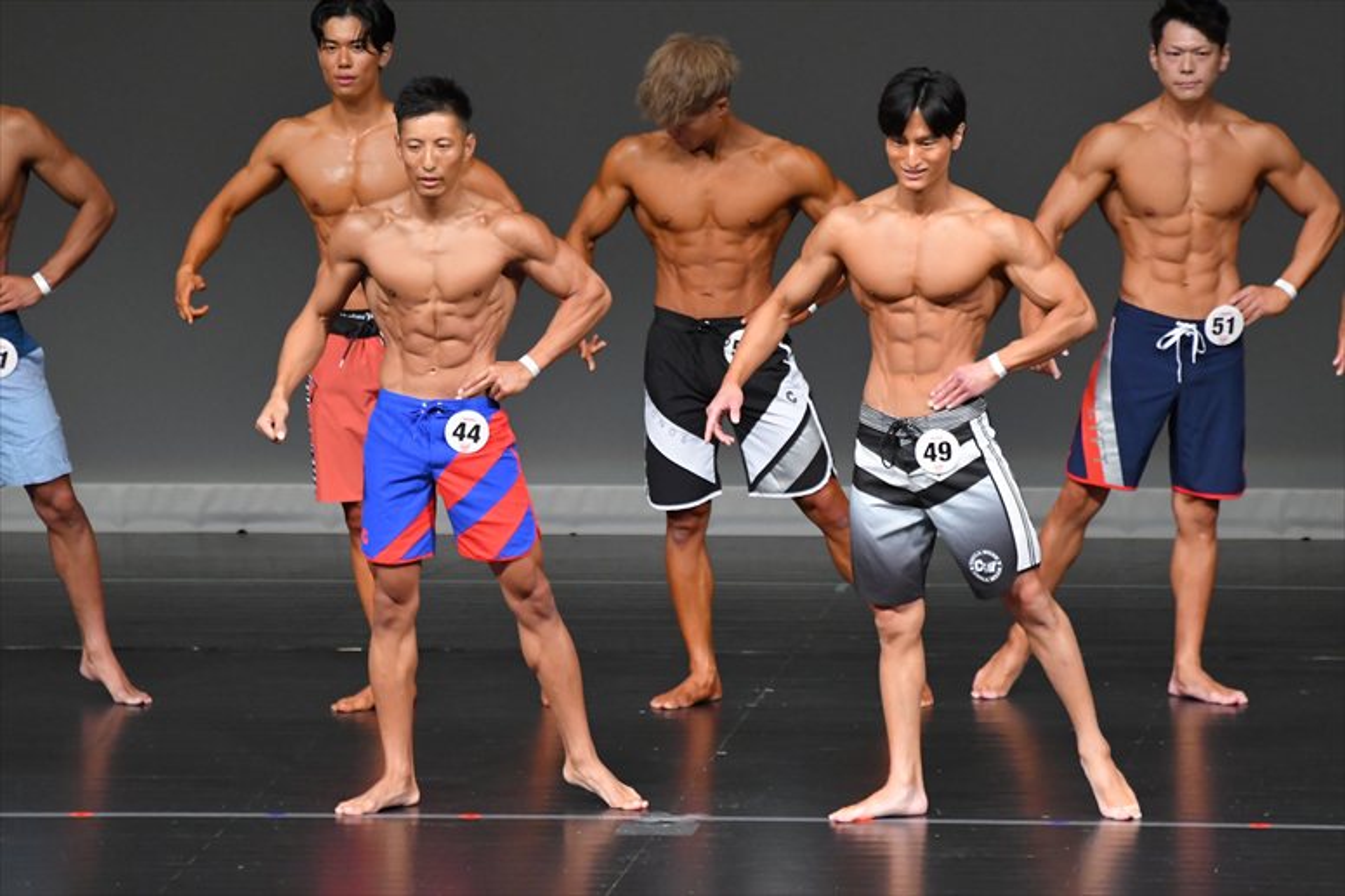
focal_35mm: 345
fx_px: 12883
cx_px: 672
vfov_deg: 4.0
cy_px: 448
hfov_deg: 6.0
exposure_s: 1/400
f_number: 5.6
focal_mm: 230
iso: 4000
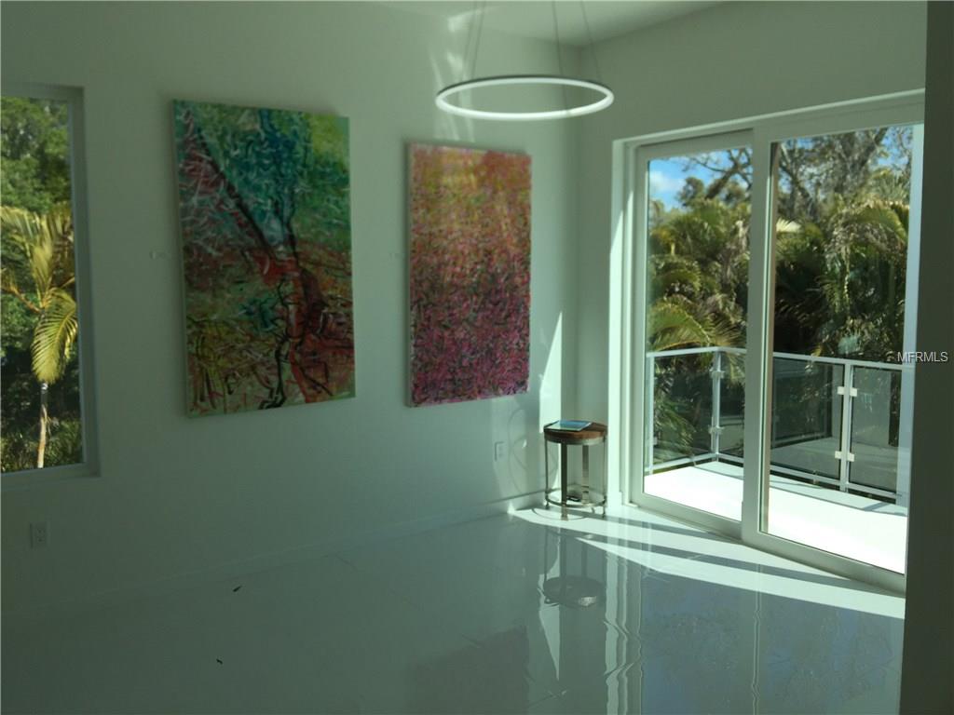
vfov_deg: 48.2
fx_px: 799
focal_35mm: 29
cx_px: 477
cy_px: 358
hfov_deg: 61.7
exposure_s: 1/1041
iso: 32
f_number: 2.2
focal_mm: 4.15
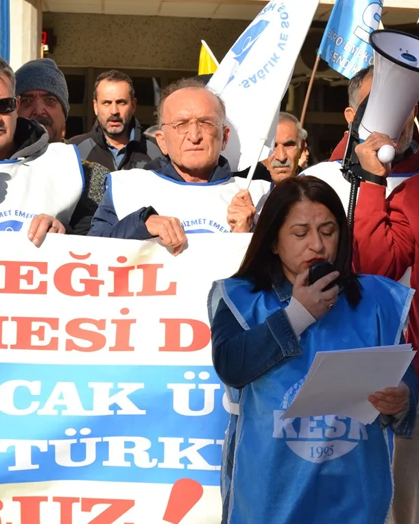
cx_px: 290
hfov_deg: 13.2
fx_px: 1809
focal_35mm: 117
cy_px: 262
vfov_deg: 16.5
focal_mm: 55
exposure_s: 1/200
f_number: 10
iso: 100
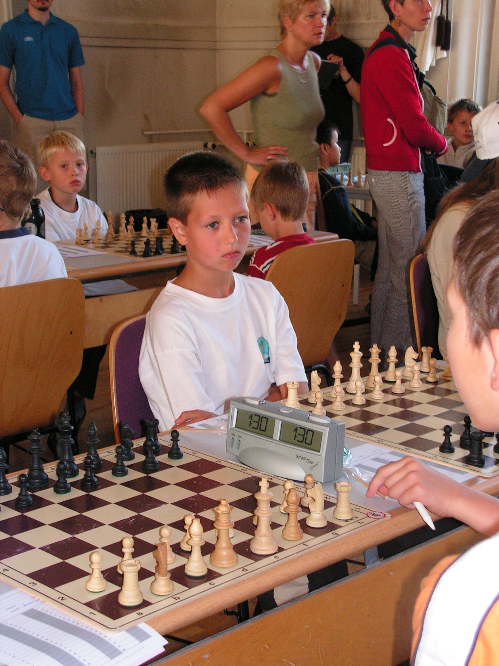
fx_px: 1134
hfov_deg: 24.8
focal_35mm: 59
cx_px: 250
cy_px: 333
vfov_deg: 32.7
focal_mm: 9.9
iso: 200
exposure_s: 1/60
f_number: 3.3
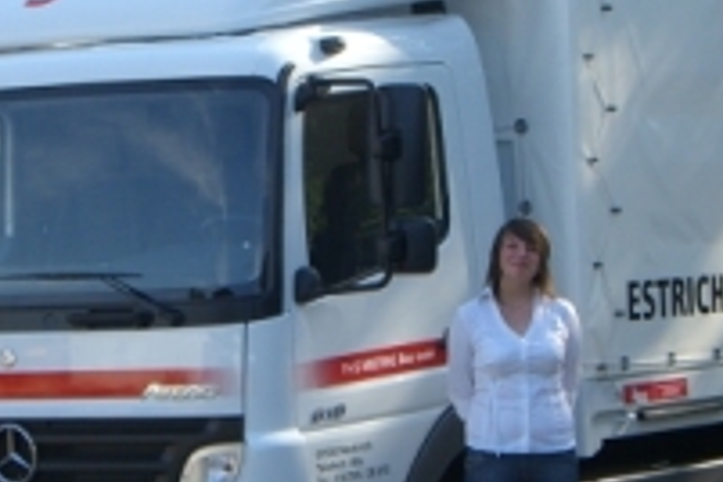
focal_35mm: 183
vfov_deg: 7.5
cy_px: 237
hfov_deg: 11.2
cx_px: 324
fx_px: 3675
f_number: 4.1
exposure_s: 1/200
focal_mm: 12.8
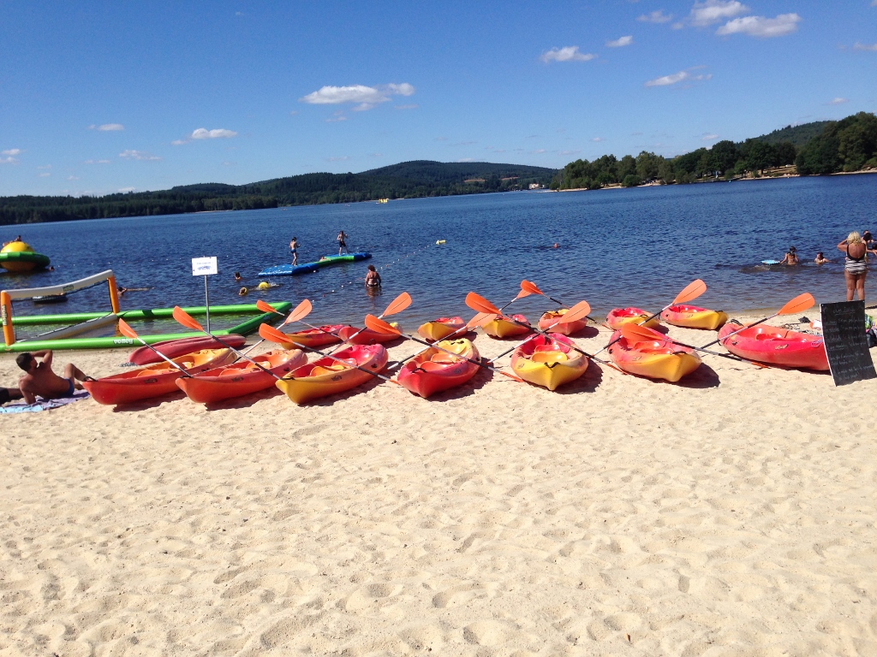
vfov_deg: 42.9
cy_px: 328
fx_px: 836
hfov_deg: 55.4
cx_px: 438
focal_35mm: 33
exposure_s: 1/2358
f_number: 2.4
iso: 50
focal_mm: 4.12
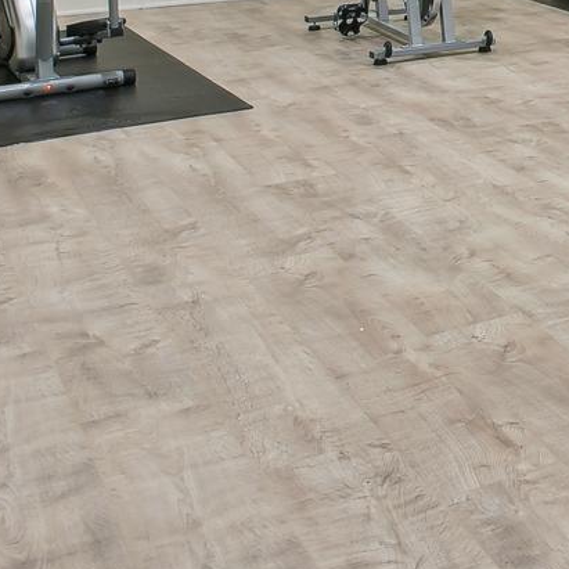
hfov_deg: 18.1
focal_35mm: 72
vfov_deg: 21.0
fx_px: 1339
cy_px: -242
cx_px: 1069
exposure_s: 1/2
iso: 125
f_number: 8
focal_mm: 17
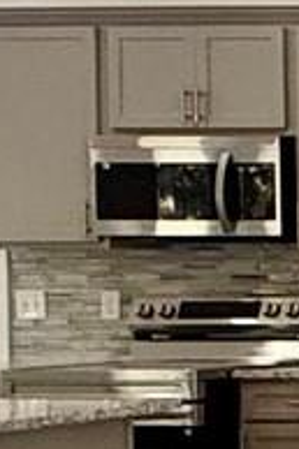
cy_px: 294
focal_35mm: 120
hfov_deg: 7.0
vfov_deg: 17.0
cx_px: 1347
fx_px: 1498
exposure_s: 1/120
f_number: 2.2
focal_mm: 2.22
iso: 100
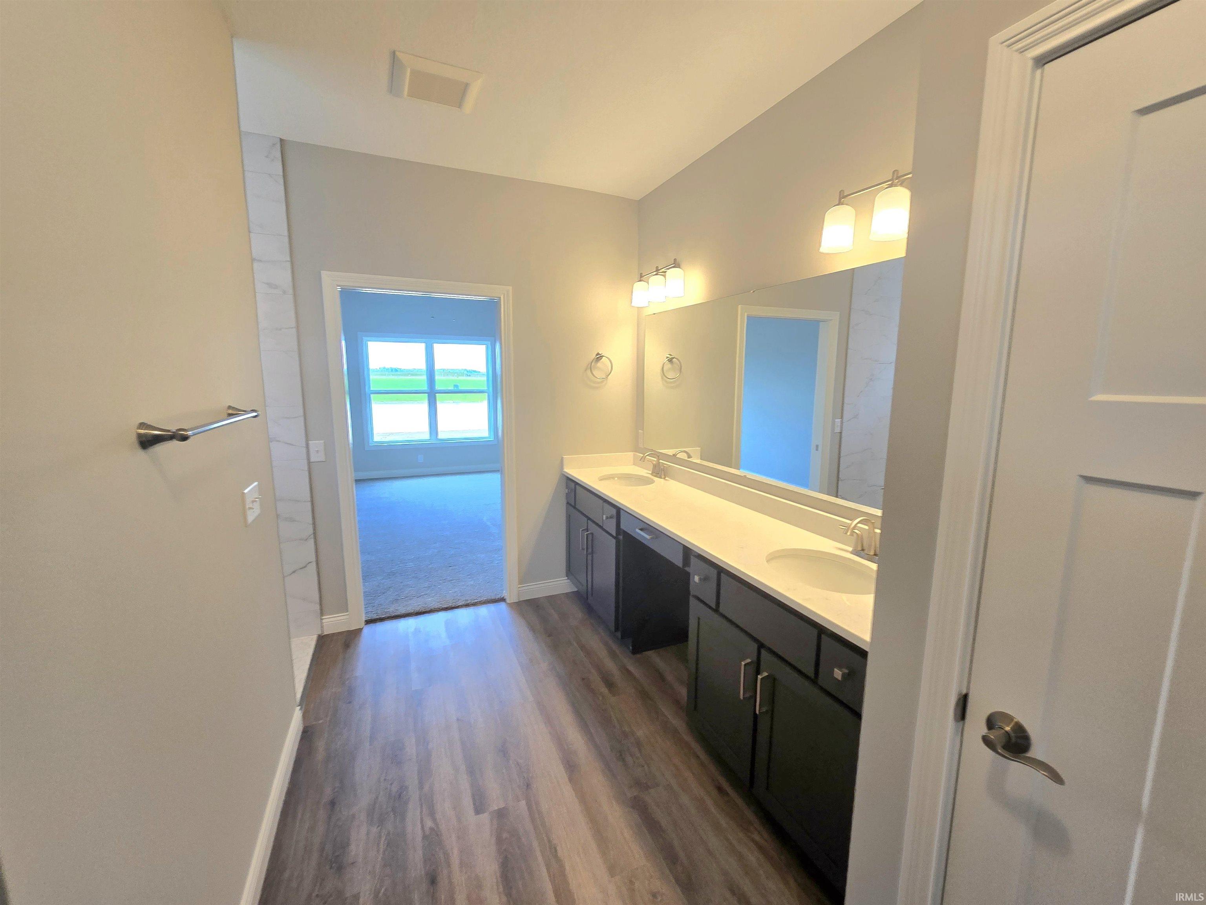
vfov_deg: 89.9
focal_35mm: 13
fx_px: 453
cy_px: 452
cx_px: 603
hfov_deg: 106.2
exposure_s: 1/60.2
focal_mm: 2.2
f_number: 2.2
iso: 64
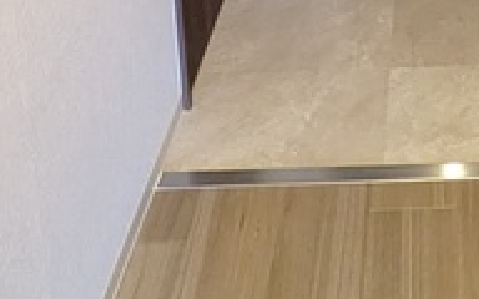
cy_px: -384
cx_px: 458
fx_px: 966
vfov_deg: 13.6
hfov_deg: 26.6
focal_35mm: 74
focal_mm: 1.83
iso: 866
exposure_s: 1/40
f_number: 2.2
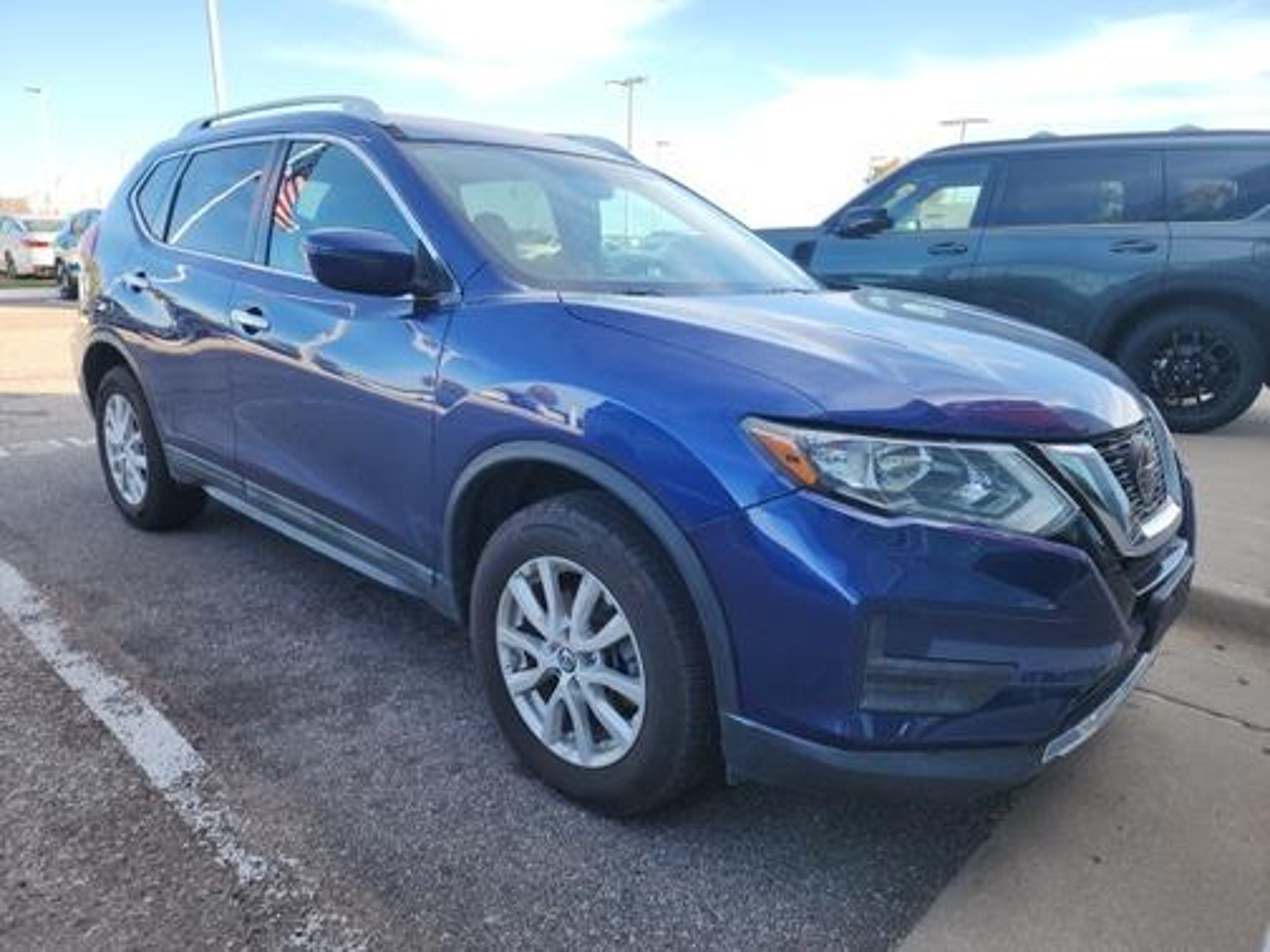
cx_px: 635
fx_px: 844
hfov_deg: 73.9
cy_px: 476
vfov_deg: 58.9
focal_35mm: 23
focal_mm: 6.4
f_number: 1.8
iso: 50
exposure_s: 1/207
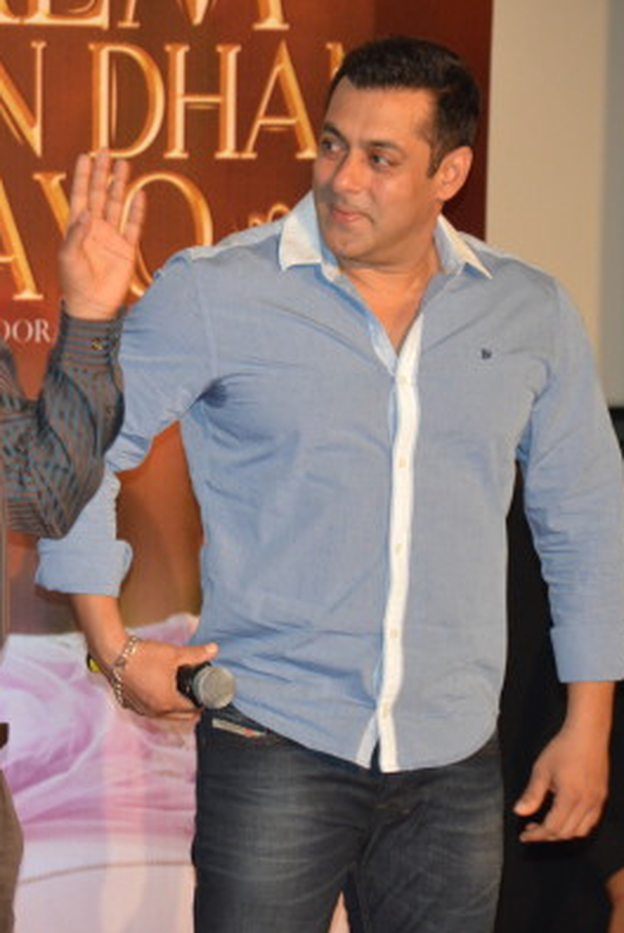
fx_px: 6196
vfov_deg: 8.6
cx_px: 2
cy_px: 466
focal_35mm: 239
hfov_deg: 5.8
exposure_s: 1/60
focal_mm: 105
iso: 1600
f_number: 5.6
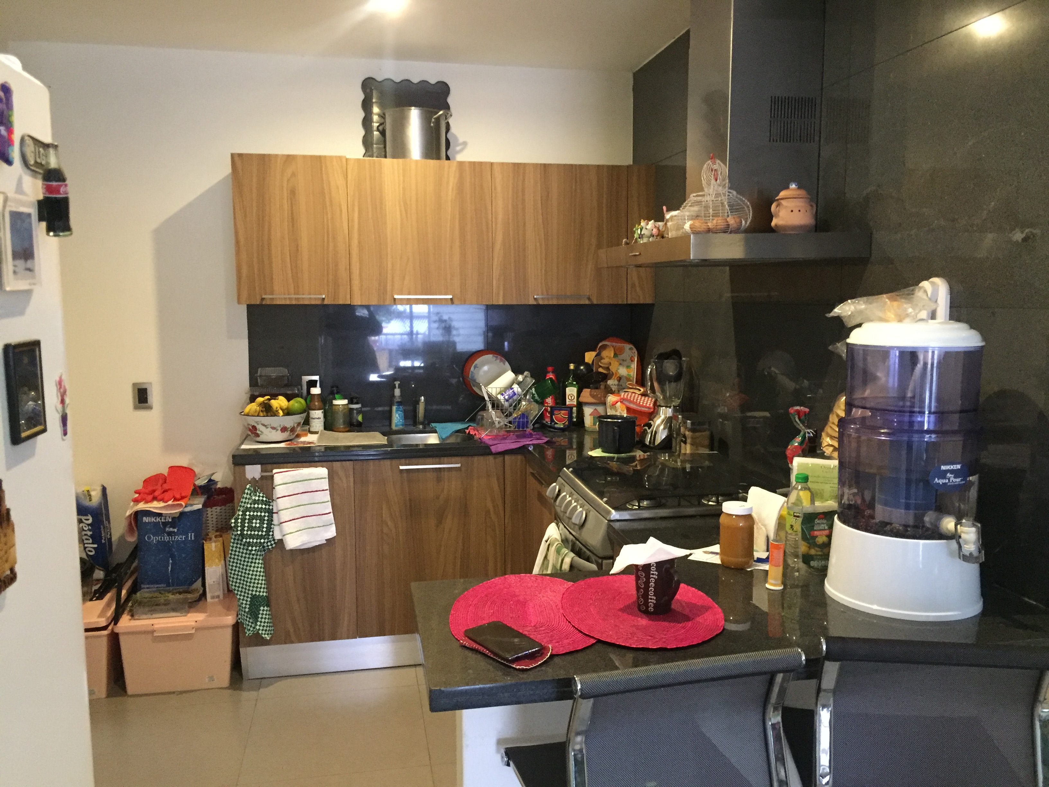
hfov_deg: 61.7
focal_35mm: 29
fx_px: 879
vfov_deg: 48.2
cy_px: 394
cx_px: 524
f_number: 2.2
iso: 320
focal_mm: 4.15
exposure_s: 1/15
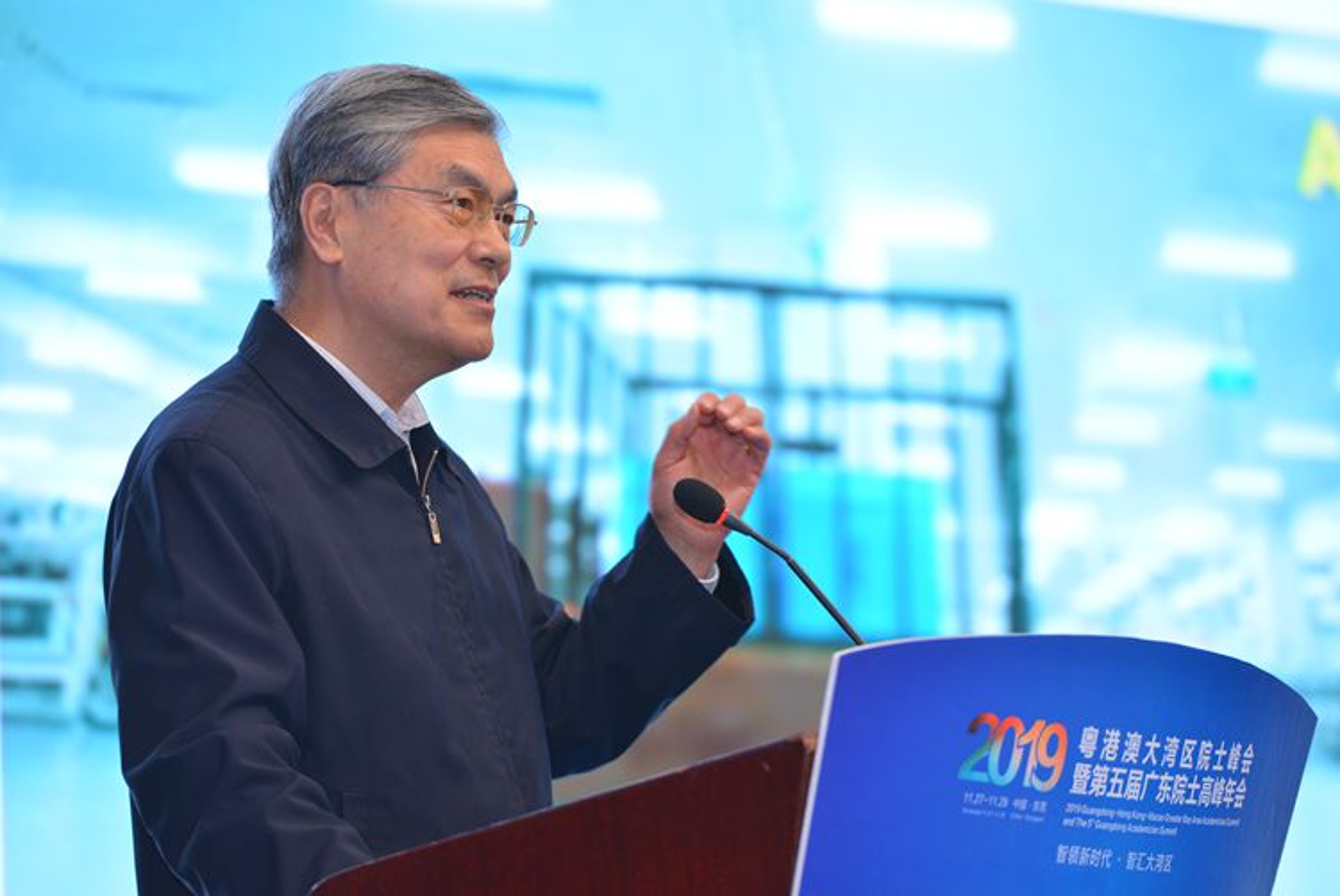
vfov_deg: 6.9
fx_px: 7448
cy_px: 448
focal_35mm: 200
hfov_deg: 10.3
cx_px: 670
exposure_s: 1/125
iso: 800
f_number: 4
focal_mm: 200
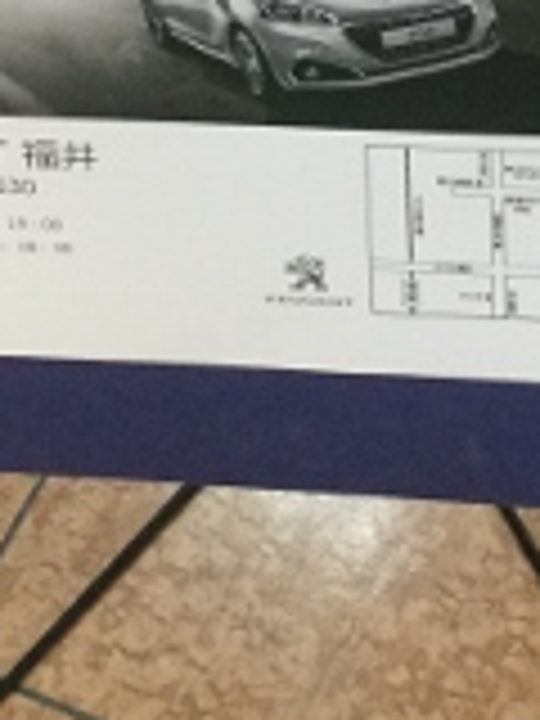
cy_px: -184
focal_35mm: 124
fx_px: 2579
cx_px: 310
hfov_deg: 11.9
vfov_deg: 15.2
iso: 50
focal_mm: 3.3
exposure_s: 1/30
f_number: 2.4
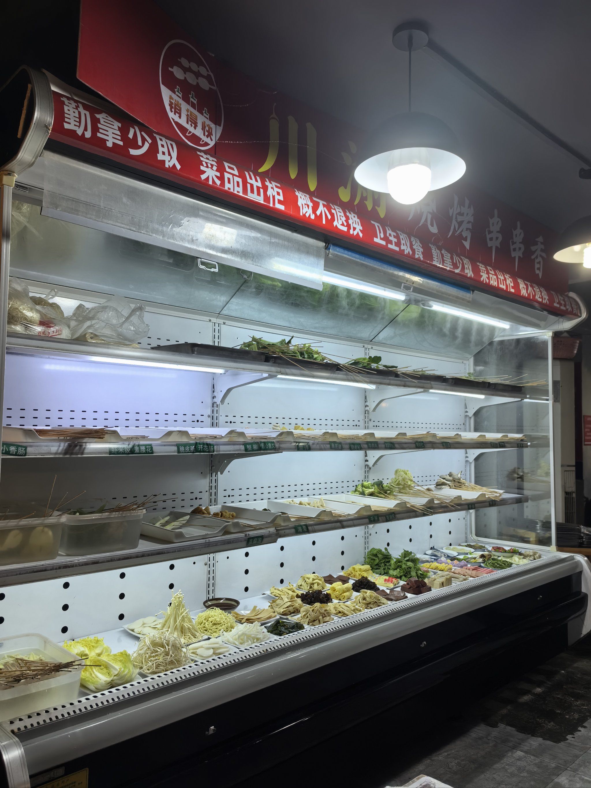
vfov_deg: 65.3
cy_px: 394
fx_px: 615
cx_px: 296
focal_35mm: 27
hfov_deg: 51.4
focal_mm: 5.75
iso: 50
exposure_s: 1/100
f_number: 2
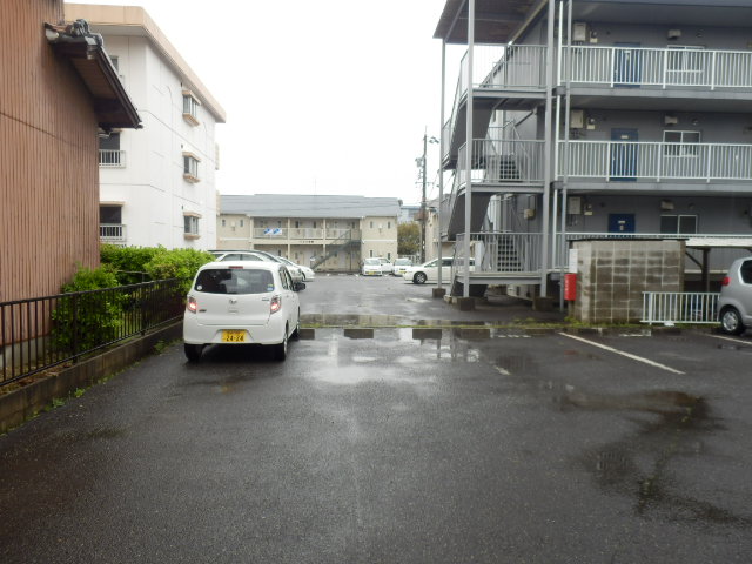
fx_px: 521
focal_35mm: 24
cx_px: 376
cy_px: 282
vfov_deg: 56.8
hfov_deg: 71.6
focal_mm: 4.2
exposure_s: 1/50
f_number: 3
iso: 80
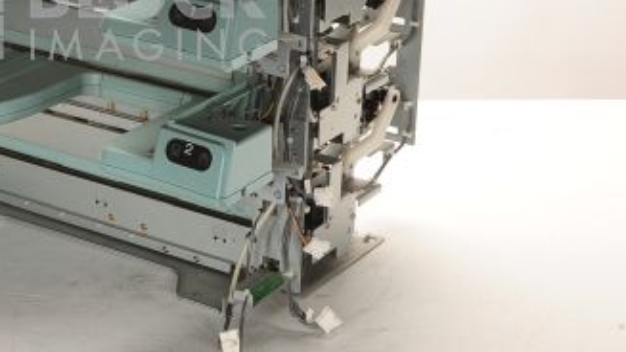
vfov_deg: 12.5
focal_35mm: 96
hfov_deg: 21.8
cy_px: 14
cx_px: 78
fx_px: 1594
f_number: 11
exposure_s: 1/160
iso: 320
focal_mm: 50
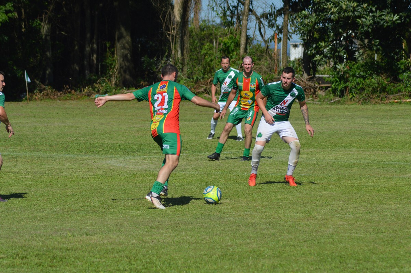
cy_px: 136
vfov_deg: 5.1
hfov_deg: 7.6
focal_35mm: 270
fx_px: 3080
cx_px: 206
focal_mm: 180
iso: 400
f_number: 7.1
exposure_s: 1/2000
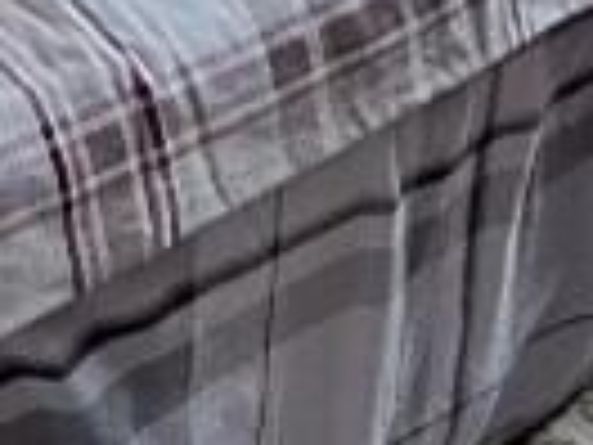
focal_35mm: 101
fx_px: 1730
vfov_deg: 11.5
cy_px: -688
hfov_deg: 18.8
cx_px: -36
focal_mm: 1.74
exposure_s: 1/50
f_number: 2.2
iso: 100
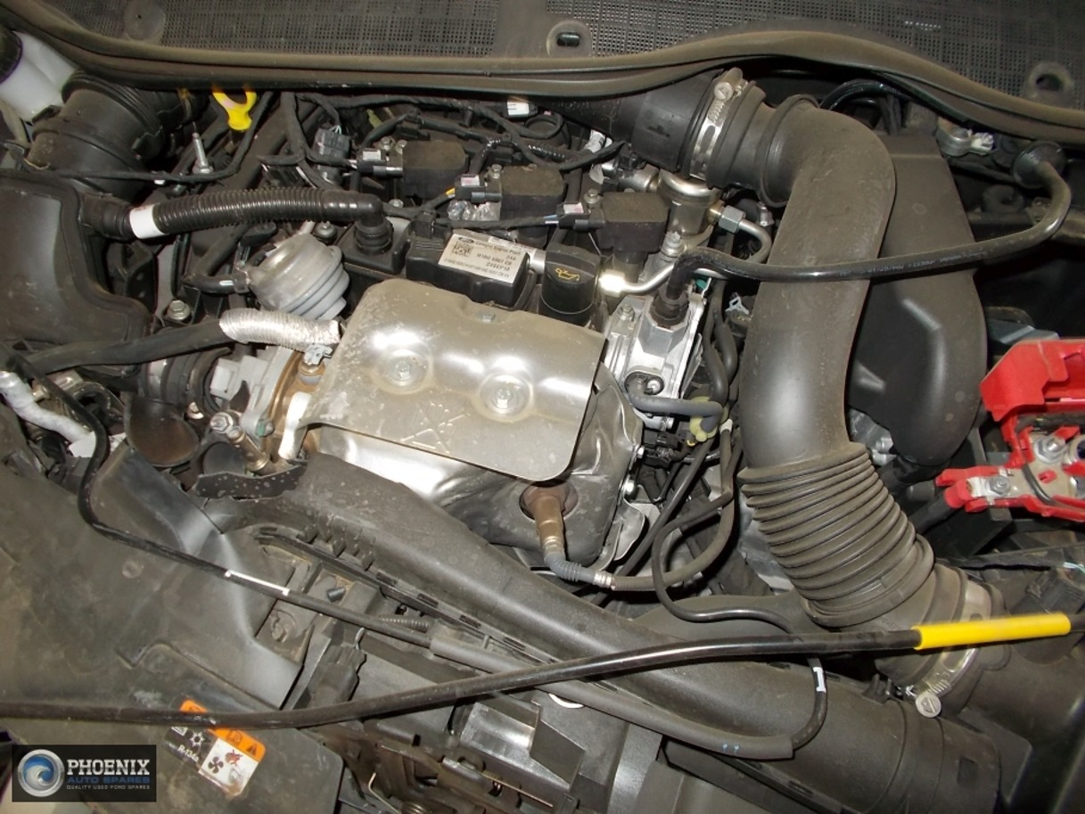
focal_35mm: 26
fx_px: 815
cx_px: 542
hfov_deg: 67.3
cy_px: 407
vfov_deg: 53.1
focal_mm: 4.6
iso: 200
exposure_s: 1/25
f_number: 3.2
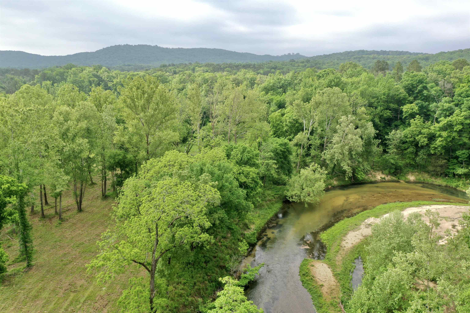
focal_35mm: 28
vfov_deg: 46.4
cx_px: 235
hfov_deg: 65.5
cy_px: 156
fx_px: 366
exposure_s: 1/200
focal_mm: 10.26
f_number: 4.5
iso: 100
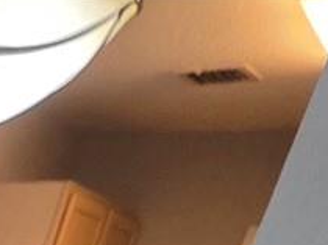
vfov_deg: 8.6
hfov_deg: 11.2
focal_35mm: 99
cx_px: -669
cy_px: 929
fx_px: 937
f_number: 1.9
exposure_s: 1/60.2
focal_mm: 2.2
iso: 320
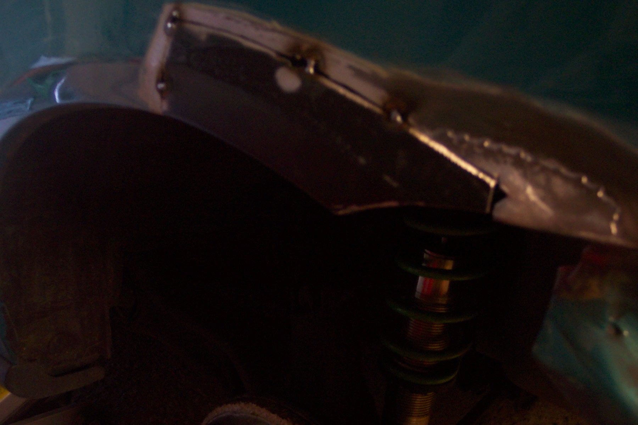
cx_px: 319
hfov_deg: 50.7
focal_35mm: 38
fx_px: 673
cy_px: 212
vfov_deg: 35.1
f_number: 2.8
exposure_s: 1/8
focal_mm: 8
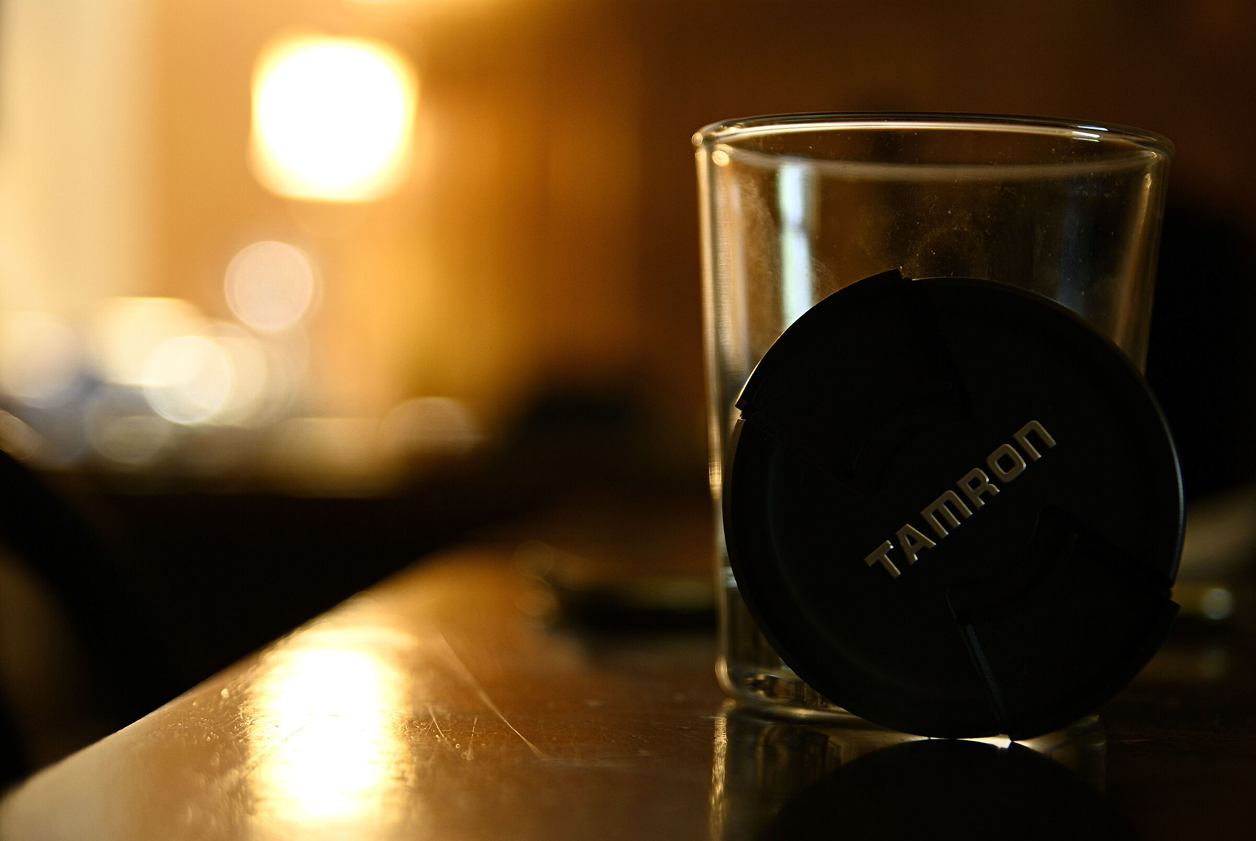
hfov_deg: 27.0
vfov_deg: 18.2
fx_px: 2620
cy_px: 420
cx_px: 628
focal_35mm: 75
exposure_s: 1
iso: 100
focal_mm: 50
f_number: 2.8
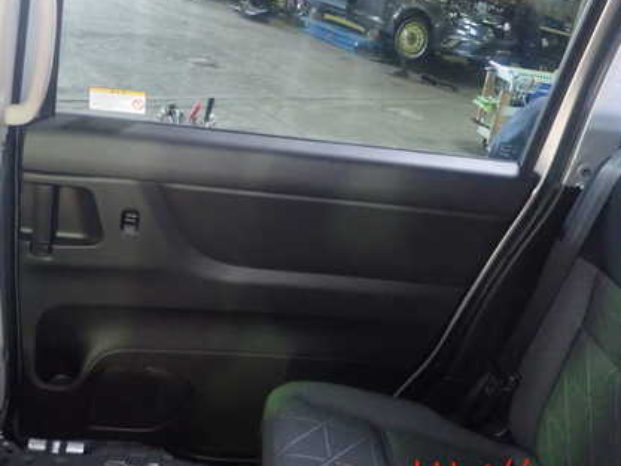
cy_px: 159
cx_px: 304
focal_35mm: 36
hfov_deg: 51.3
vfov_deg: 39.3
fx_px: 646
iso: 800
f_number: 2
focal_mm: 4.5
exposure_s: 1/30
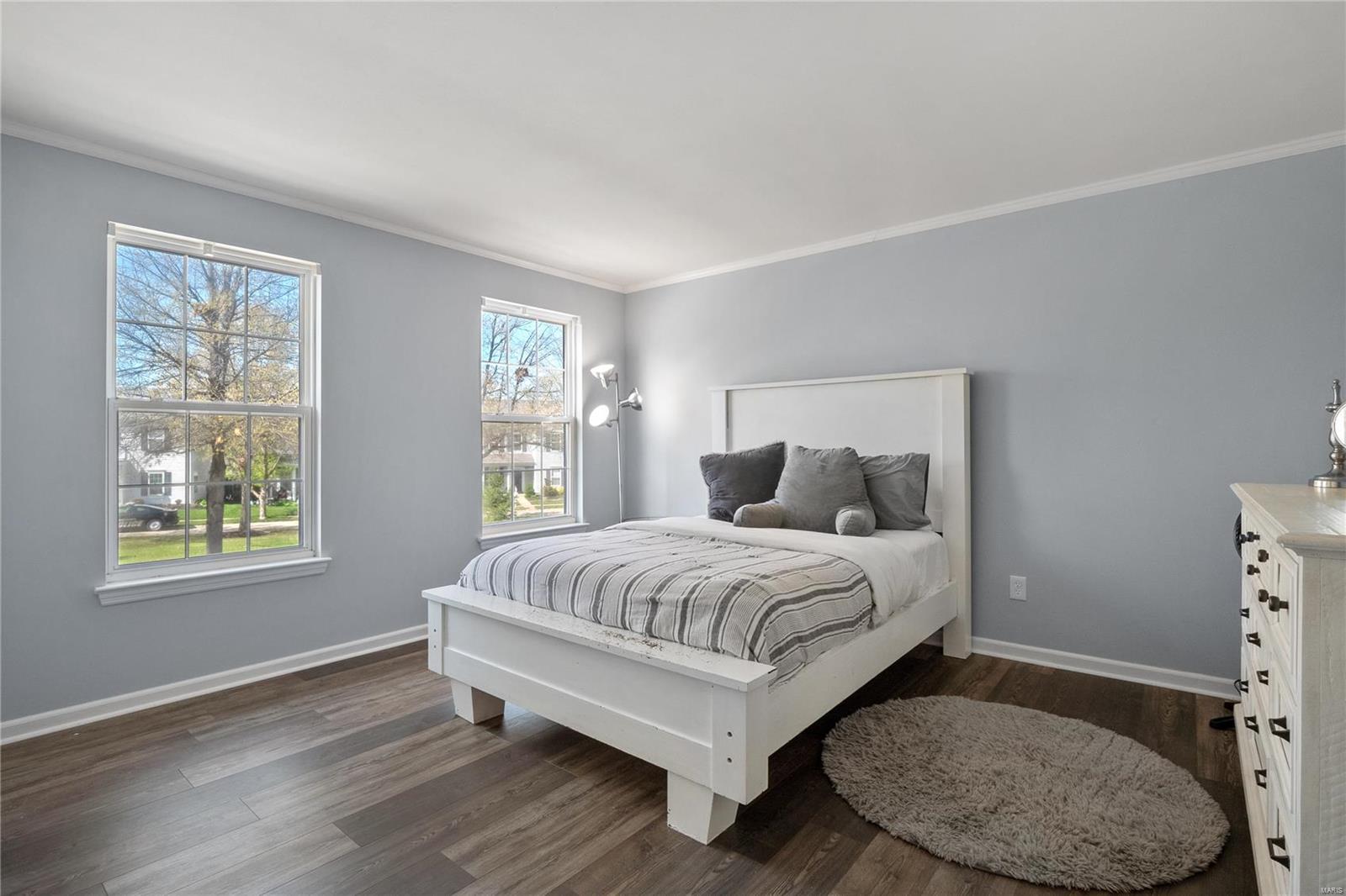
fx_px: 598
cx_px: 673
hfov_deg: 96.7
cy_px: 448
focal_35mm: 16
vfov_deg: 73.7
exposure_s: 1/15
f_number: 8
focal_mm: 8
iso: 400
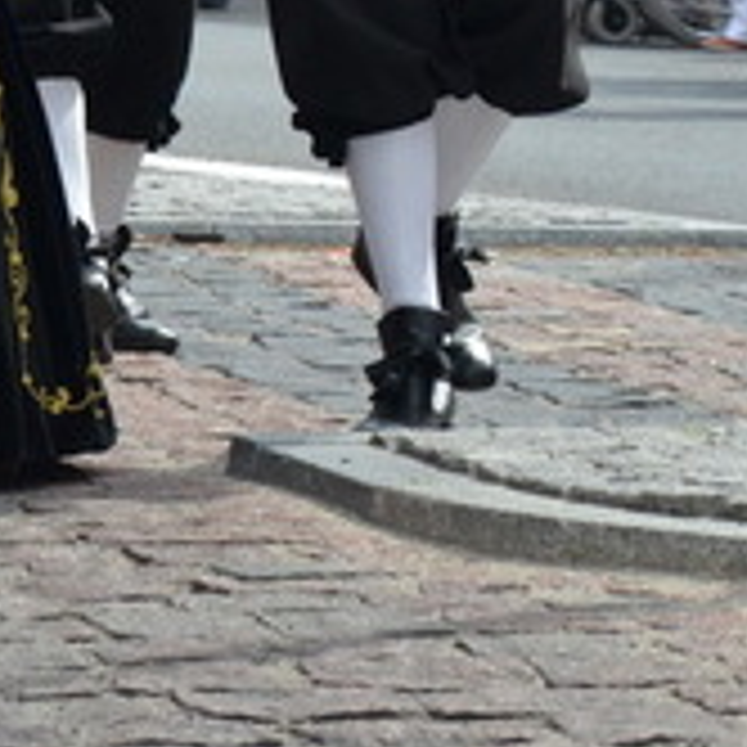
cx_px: -670
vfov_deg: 5.5
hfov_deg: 5.4
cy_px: -220
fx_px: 7715
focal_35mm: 316
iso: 1000
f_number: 6.3
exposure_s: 1/2500
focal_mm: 58
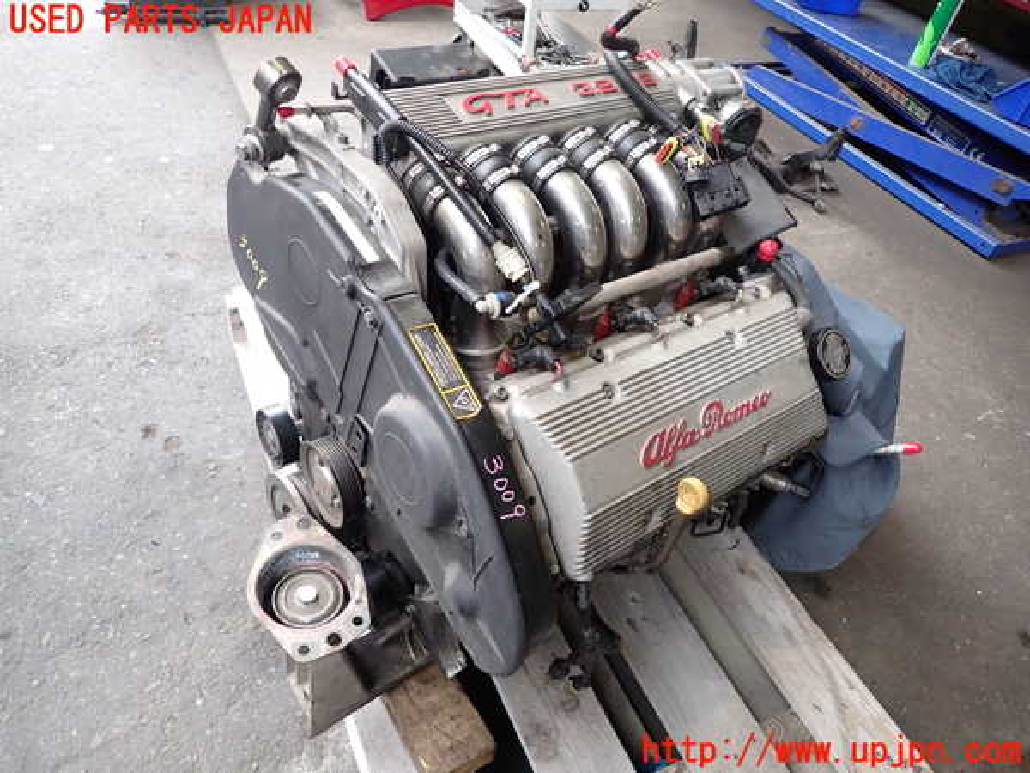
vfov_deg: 54.9
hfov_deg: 69.4
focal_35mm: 25
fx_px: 744
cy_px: 386
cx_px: 515
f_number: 2
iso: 200
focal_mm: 4.5
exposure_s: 1/125
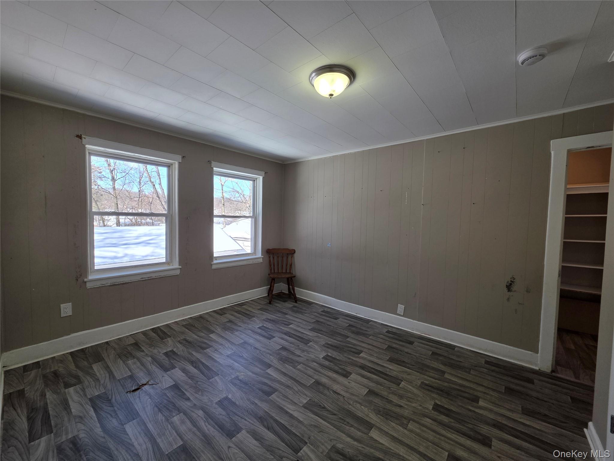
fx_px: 231
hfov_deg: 106.2
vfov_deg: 89.9
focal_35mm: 13
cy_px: 230
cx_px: 307
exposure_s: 1/120
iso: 32
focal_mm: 2.2
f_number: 1.9
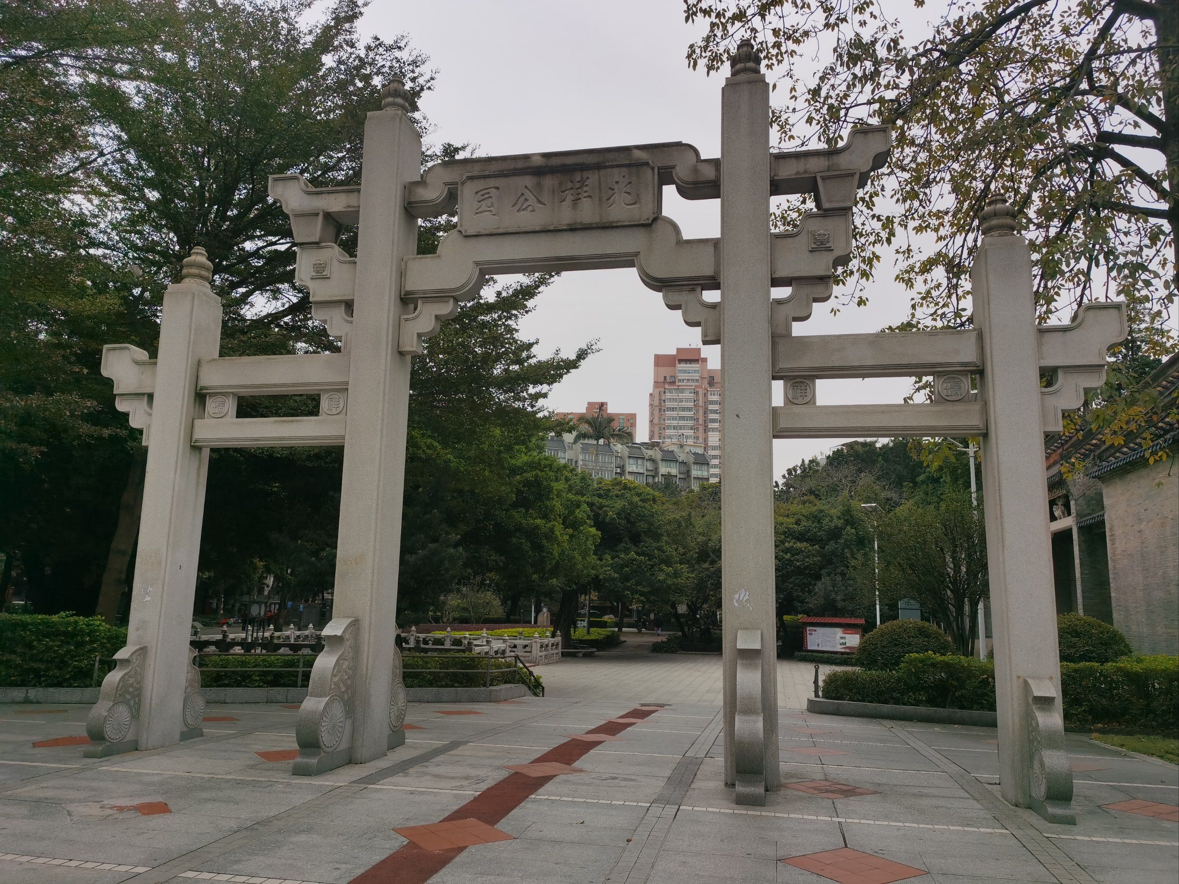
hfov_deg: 65.3
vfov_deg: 51.4
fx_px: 920
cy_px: 442
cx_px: 590
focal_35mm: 27
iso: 50
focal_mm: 5.56
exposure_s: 1/10000
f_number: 1.6
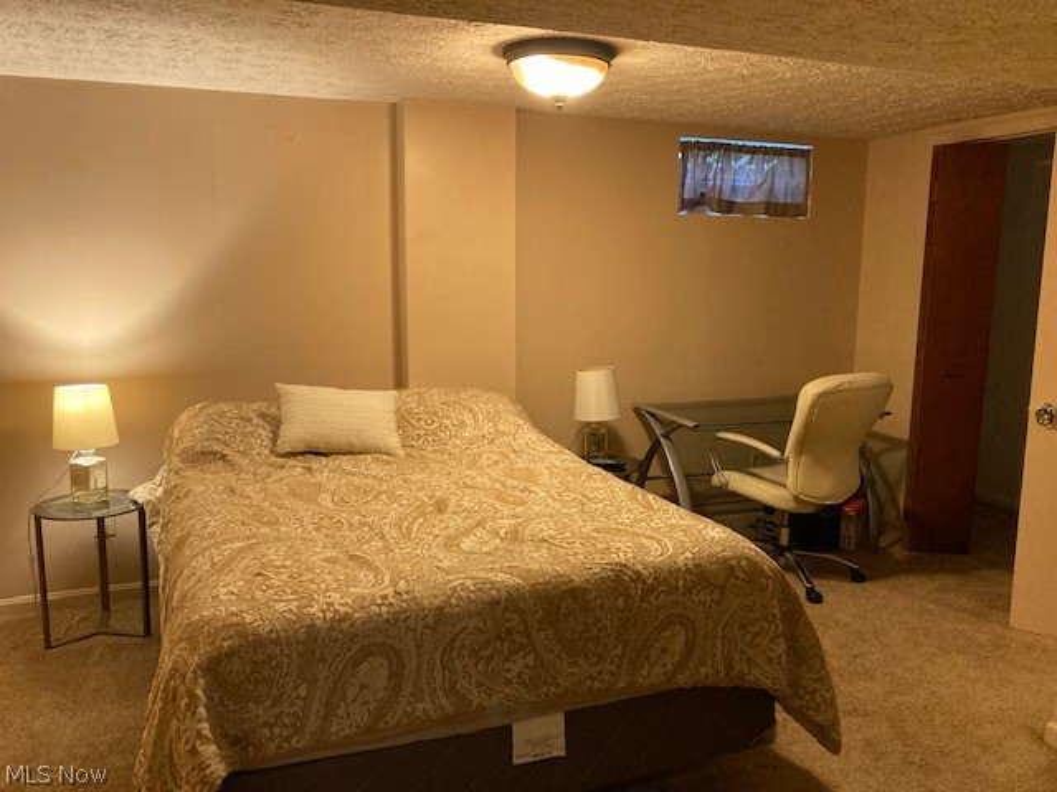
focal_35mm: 28
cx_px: 528
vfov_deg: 49.7
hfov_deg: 63.4
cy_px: 396
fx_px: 855
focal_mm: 3.99
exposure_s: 1/60
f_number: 1.8
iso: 320
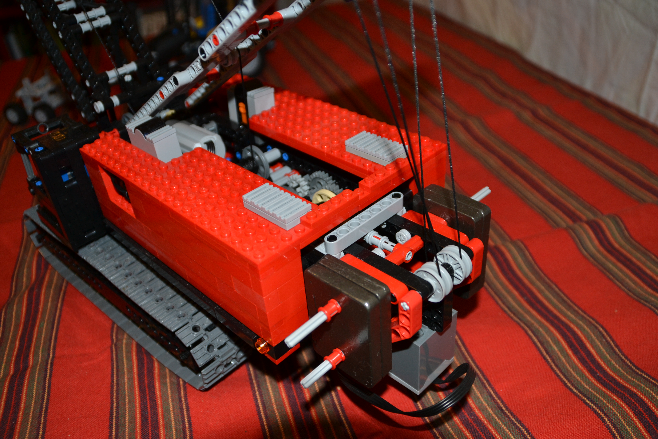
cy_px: 220
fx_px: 603
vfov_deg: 40.0
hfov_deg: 57.2
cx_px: 329
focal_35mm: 33
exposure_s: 1/60
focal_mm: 22
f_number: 3.5
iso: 500
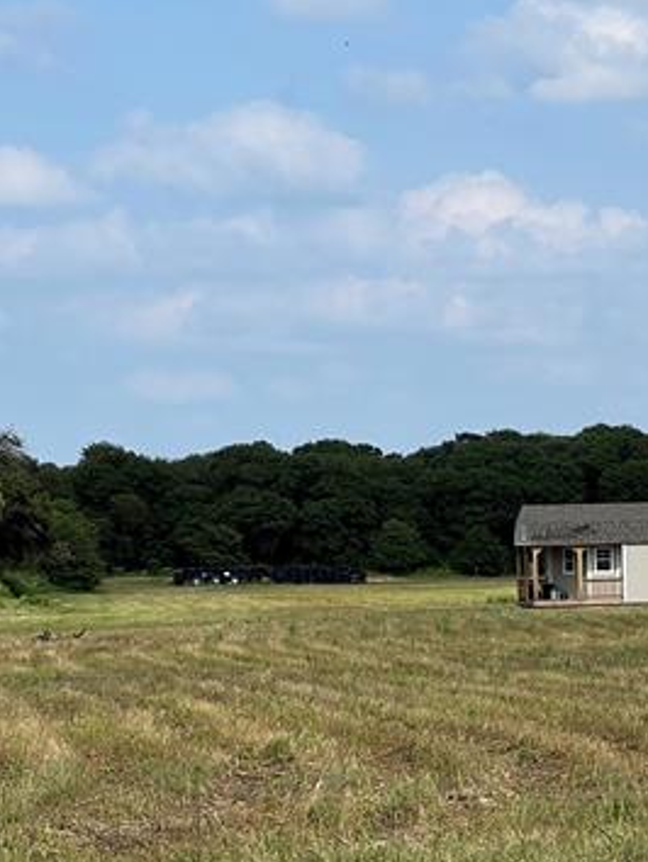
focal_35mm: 167
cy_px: 735
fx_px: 4163
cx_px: 660
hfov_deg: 8.8
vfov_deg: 11.8
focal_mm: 9
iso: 32
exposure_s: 1/853
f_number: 2.8
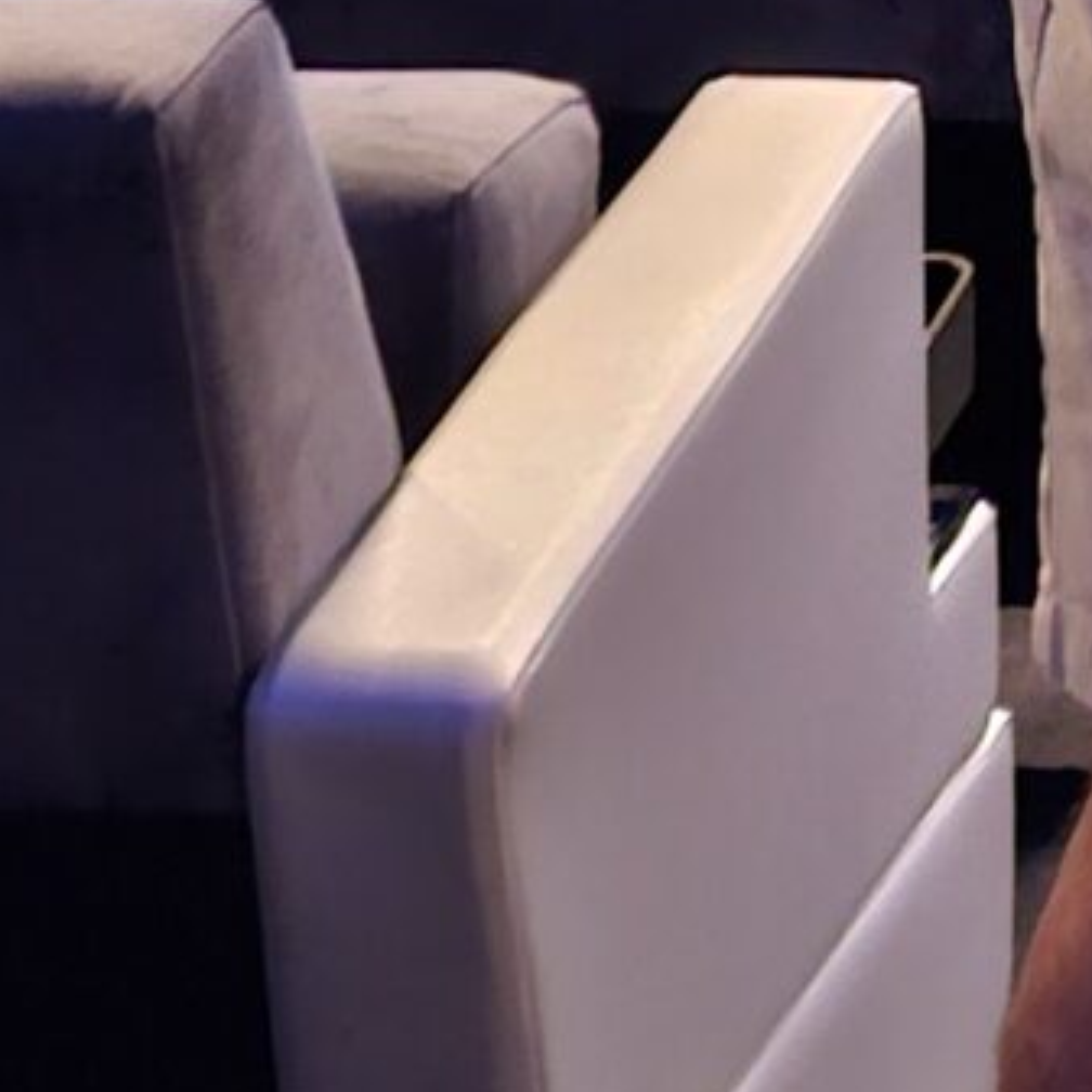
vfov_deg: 9.5
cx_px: 2779
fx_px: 5532
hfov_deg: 9.7
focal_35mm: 155
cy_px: -1852
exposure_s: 1/15
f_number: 1.8
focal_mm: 5.4
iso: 1000
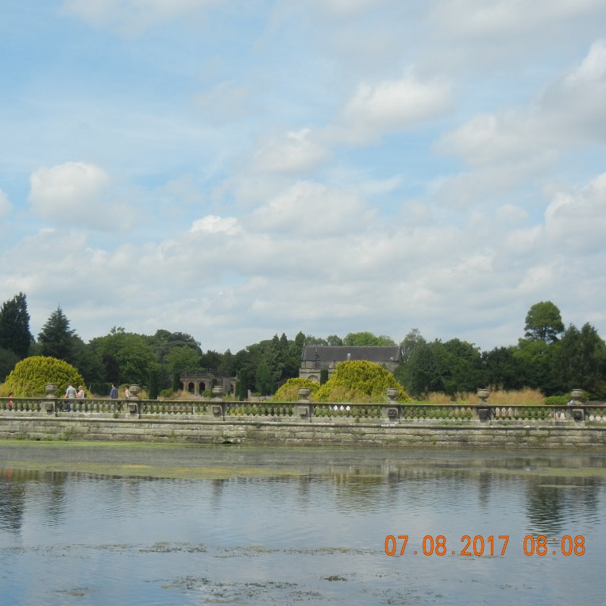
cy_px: 304
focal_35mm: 70
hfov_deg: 24.6
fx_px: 1386
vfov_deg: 24.7
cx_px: 228
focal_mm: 10.6
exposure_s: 1/472
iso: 160
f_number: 8
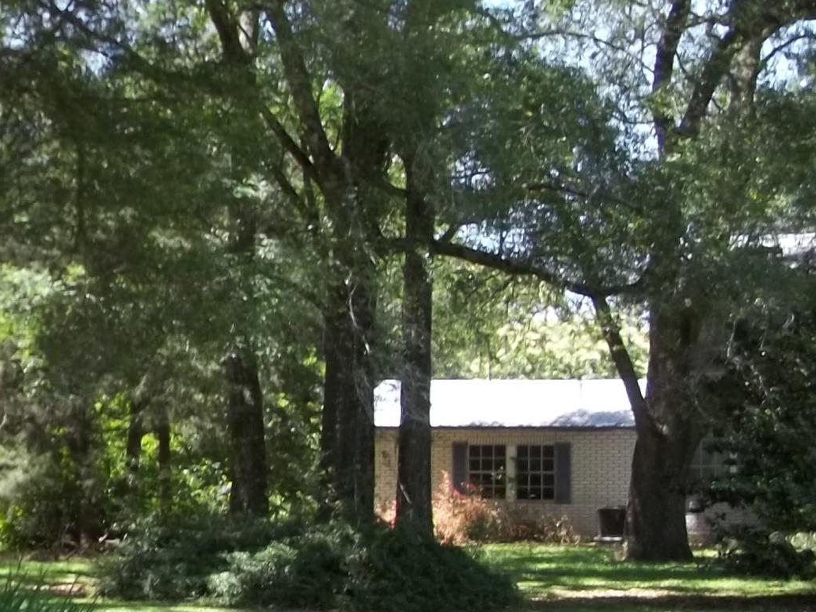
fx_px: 2263
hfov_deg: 18.7
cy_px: 358
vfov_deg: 15.4
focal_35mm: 96
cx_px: -310
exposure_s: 1/125
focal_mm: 5.9
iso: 64
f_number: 3.3
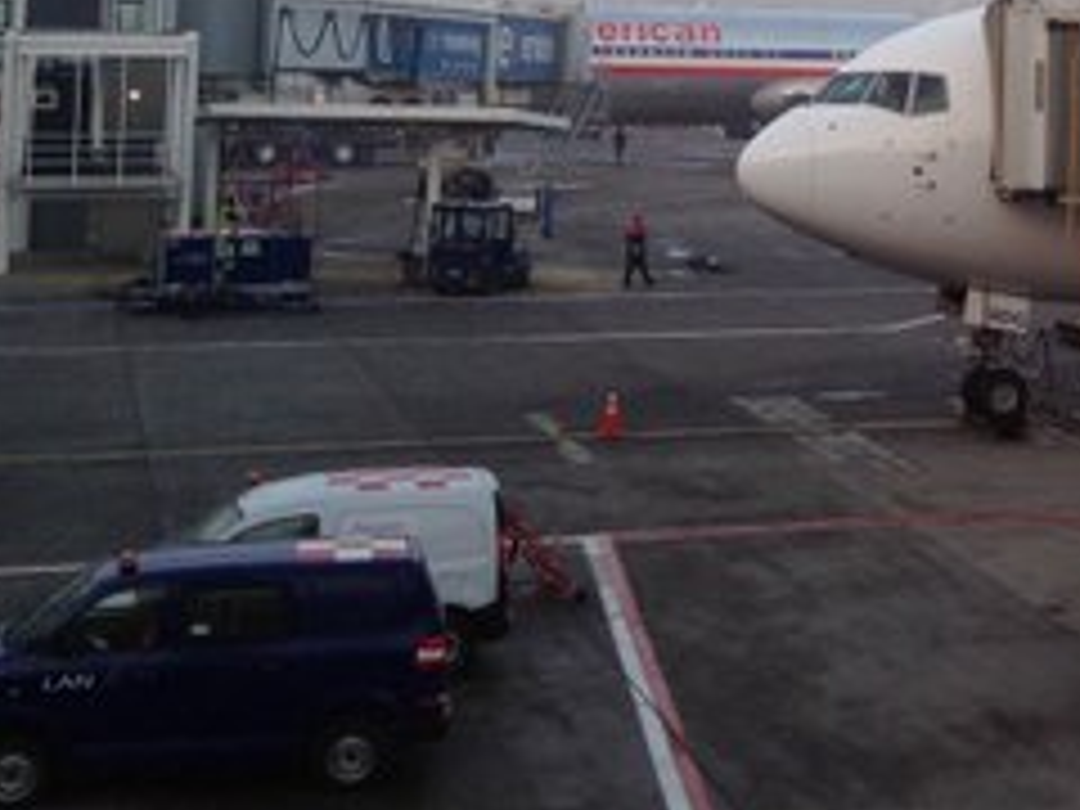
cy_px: -133
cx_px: 1004
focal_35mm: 81
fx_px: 2527
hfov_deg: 23.4
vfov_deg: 17.5
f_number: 2.4
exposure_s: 1/146
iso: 50
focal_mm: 4.13
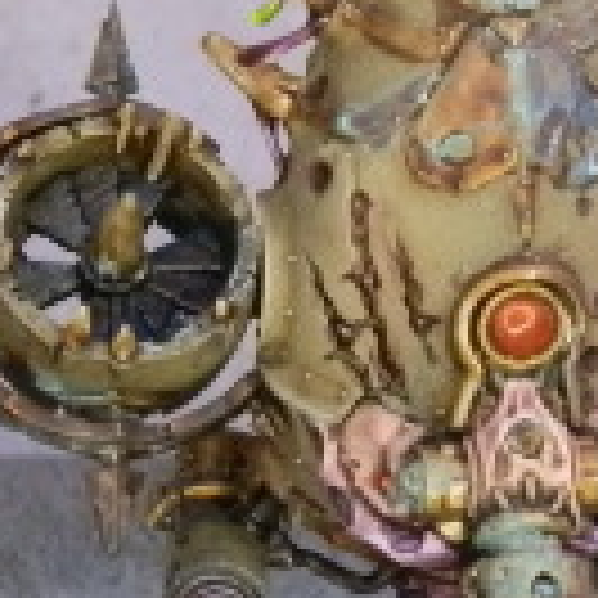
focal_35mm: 100
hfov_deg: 16.8
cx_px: -72
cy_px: 396
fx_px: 1954
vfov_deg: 17.4
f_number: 3.1
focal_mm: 5
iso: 400
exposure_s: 1/160
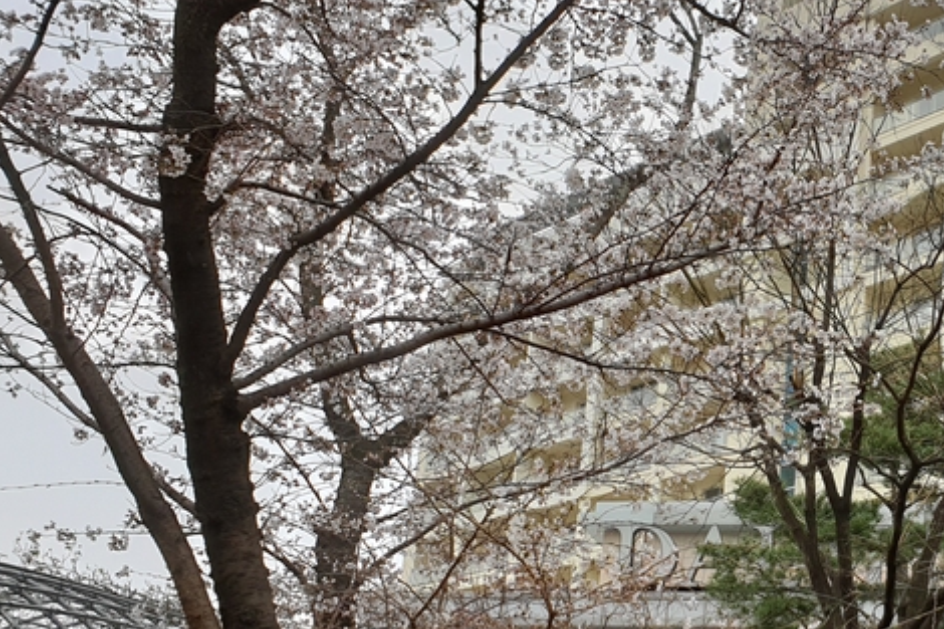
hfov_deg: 31.9
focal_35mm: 58
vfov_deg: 23.3
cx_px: 938
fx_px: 1520
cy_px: 424
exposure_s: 1/1103
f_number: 2.4
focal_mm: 4.3
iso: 50
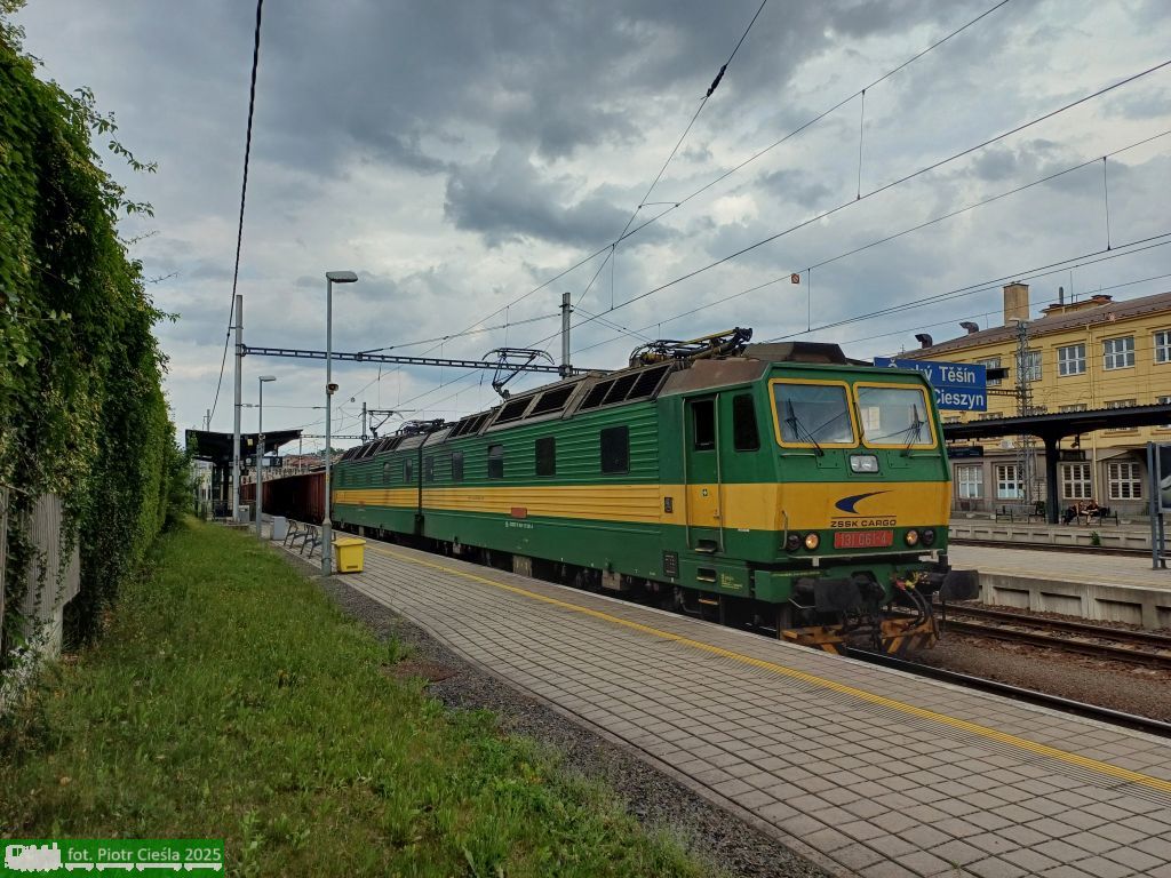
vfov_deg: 54.9
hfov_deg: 69.4
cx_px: 586
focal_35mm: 25
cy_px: 439
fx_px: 846
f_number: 1.8
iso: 50
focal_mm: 4.65
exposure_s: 1/1353
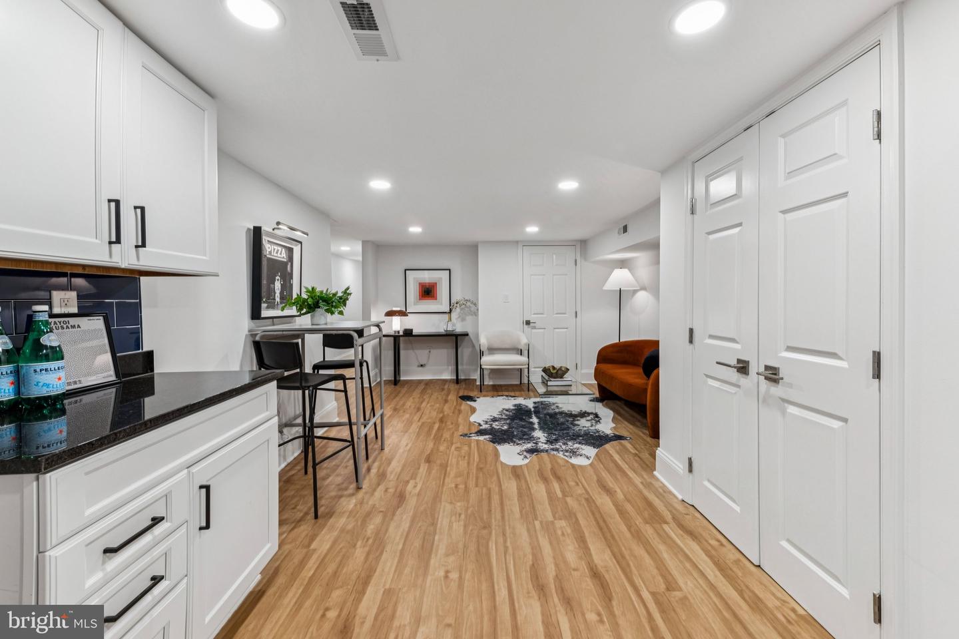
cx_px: 480
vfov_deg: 81.2
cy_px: 320
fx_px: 373
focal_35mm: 14
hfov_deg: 104.3
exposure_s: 1/10
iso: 250
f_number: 9
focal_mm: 14
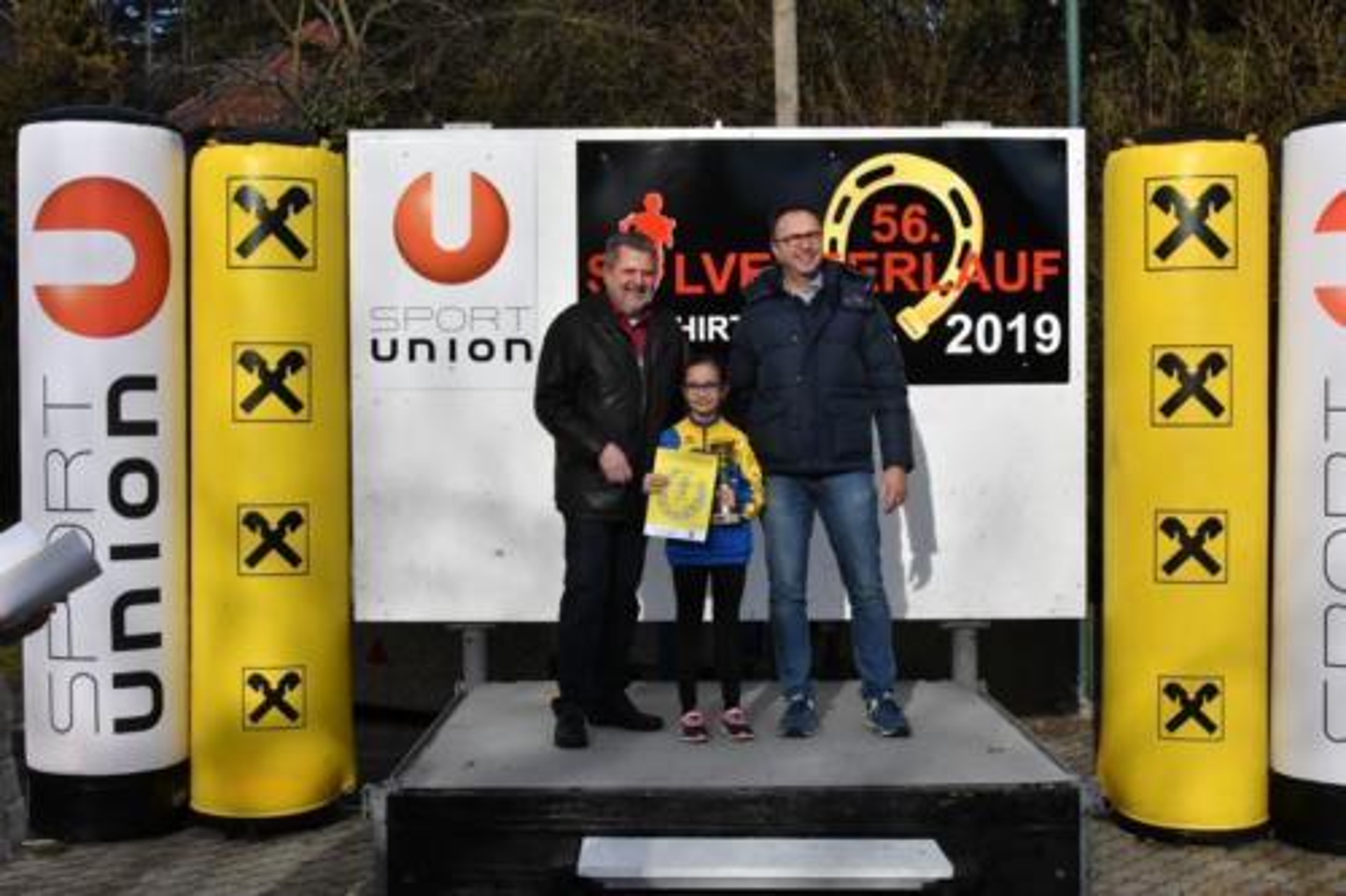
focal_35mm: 42
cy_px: 448
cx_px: 673
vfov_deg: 31.9
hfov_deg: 46.4
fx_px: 1570
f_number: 18
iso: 2000
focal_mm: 28
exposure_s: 1/2000
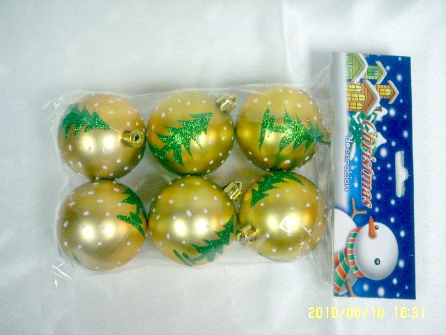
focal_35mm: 80
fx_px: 1031
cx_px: 223
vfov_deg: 18.4
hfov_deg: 24.4
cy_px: 168
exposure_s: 1/30
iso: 150
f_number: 4.2
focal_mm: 13.7
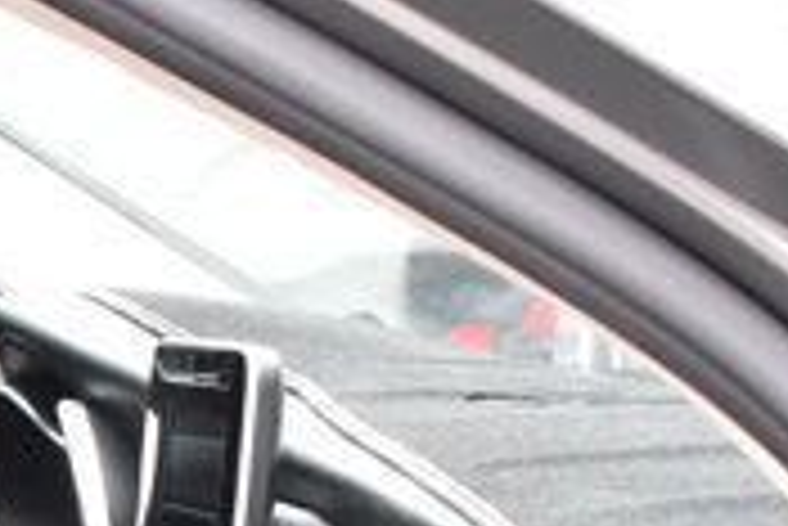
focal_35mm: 193
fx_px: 4228
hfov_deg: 10.2
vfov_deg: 6.9
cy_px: 953
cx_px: -486
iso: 800
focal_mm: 22
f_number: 4
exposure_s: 1/125
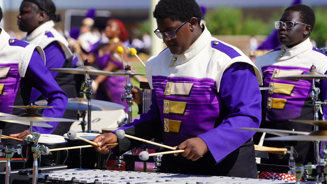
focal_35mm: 208
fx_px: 1803
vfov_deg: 5.8
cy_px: 76
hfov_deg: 10.4
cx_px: 164
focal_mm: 198
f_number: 5.6
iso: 100
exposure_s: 1/400
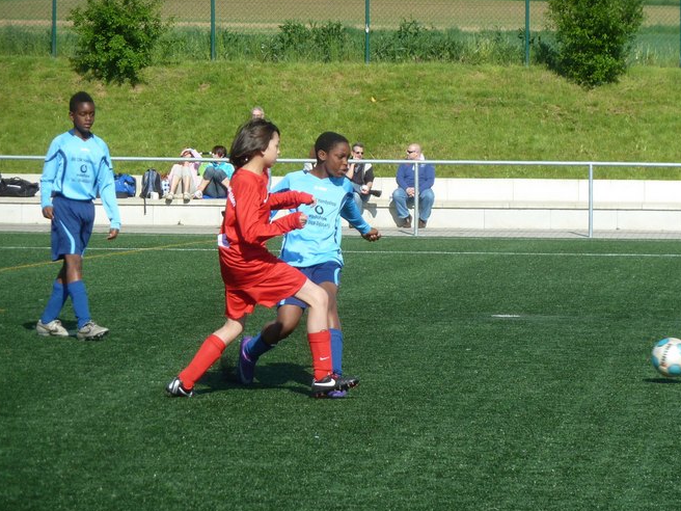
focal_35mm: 240
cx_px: 358
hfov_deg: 8.2
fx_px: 4722
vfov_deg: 6.2
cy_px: 257
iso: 160
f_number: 4.6
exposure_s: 1/640
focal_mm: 37
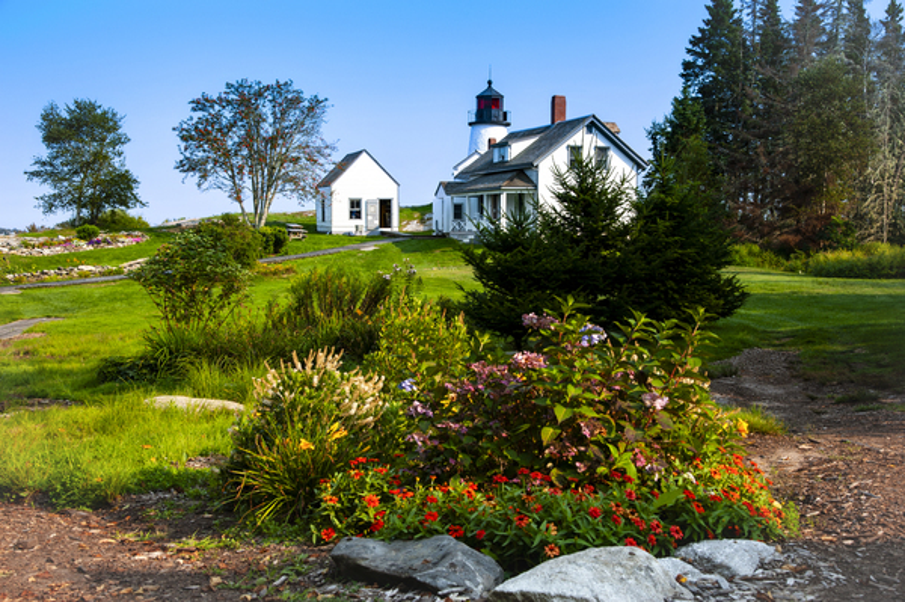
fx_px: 1155
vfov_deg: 29.2
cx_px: 452
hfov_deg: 42.8
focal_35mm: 46
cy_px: 301
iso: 400
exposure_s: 1/100
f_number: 8
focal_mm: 46
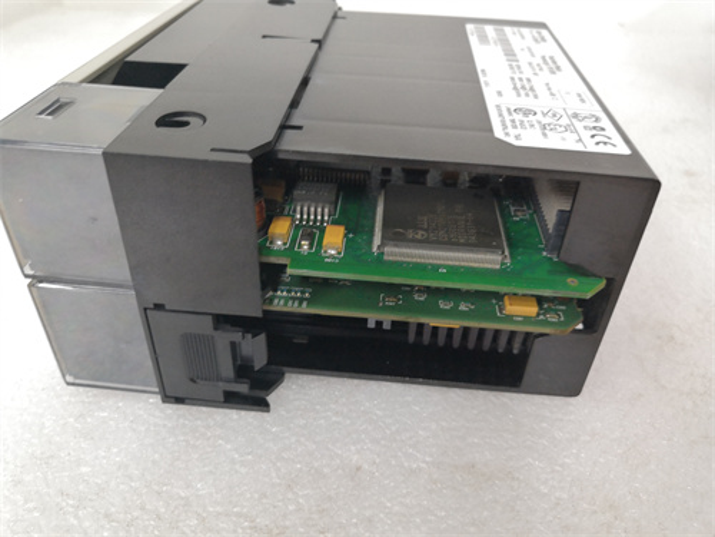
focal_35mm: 27
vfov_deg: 51.4
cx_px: 358
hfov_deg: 65.3
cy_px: 268
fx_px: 558
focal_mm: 3.95
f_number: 1.8
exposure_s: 1/33.3
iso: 320
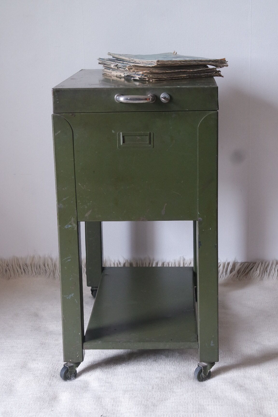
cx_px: 139
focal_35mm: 69
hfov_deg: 19.7
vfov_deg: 29.2
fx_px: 799
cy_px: 208
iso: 1600
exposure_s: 1/60
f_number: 6.3
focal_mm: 45
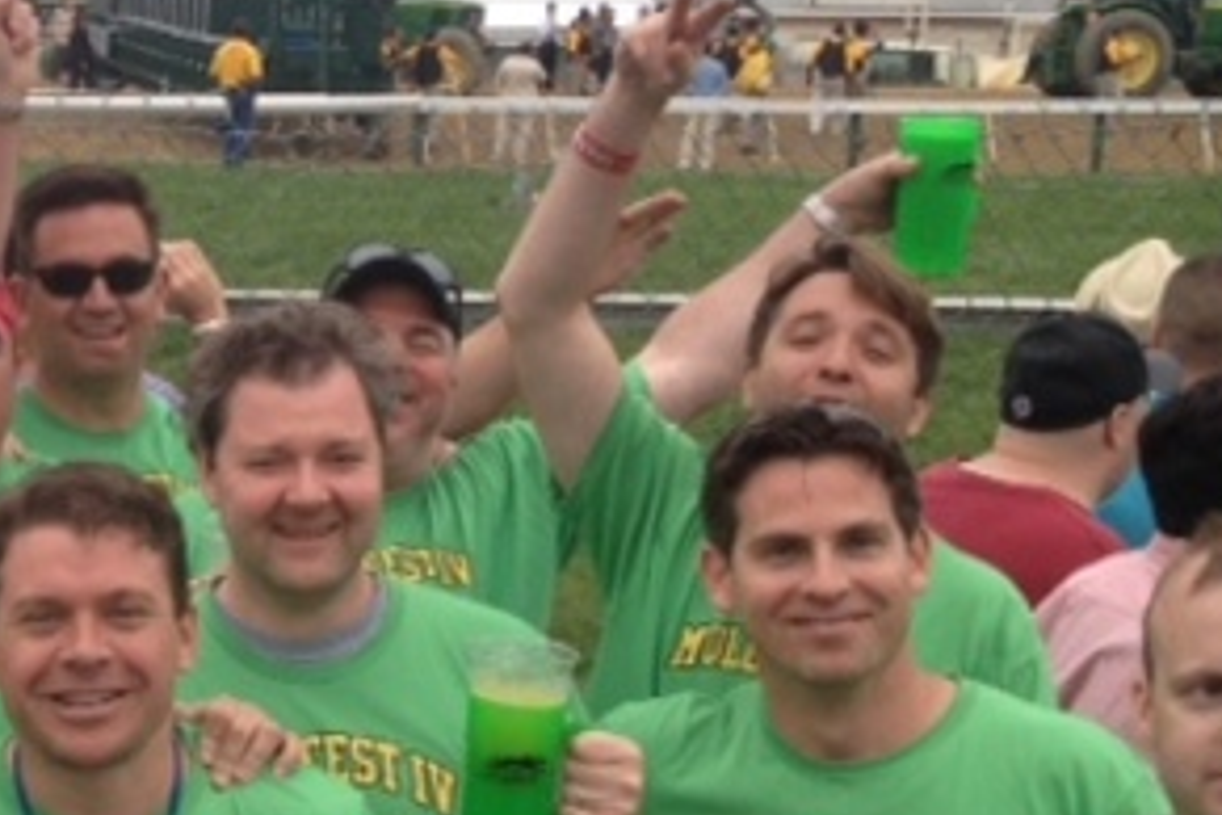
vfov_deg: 15.2
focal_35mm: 90
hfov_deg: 21.7
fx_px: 3055
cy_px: 542
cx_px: -25
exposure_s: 1/279
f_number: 2.4
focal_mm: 4.28
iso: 64
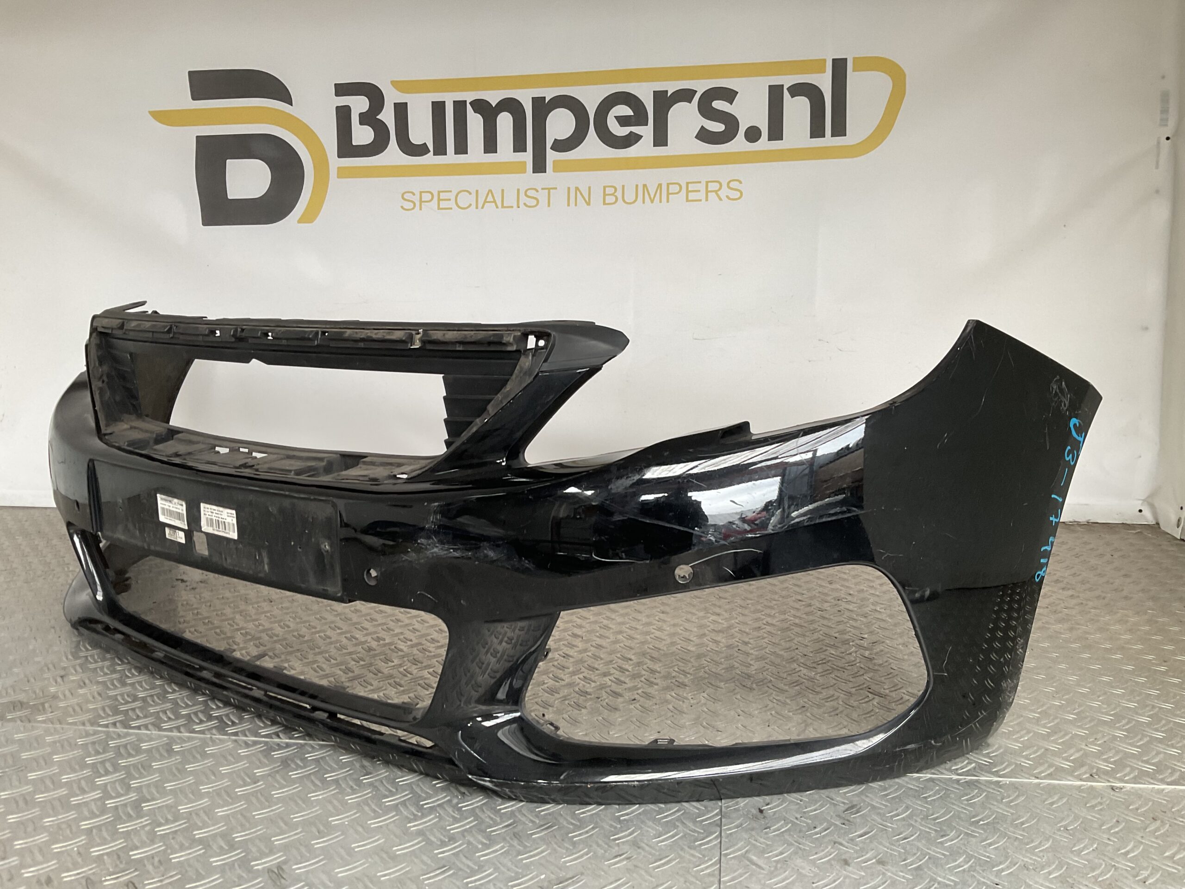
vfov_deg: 48.2
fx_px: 993
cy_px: 444
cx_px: 592
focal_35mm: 29
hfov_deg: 61.7
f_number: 1.8
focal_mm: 3
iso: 64
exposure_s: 1/120
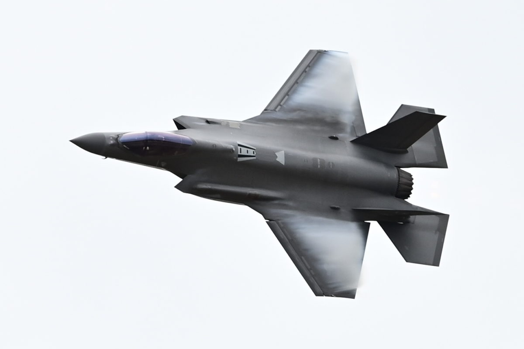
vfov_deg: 5.9
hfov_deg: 8.9
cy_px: 174
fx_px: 3377
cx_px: 262
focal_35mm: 232
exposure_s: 1/2000
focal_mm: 155
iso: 250
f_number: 4.5
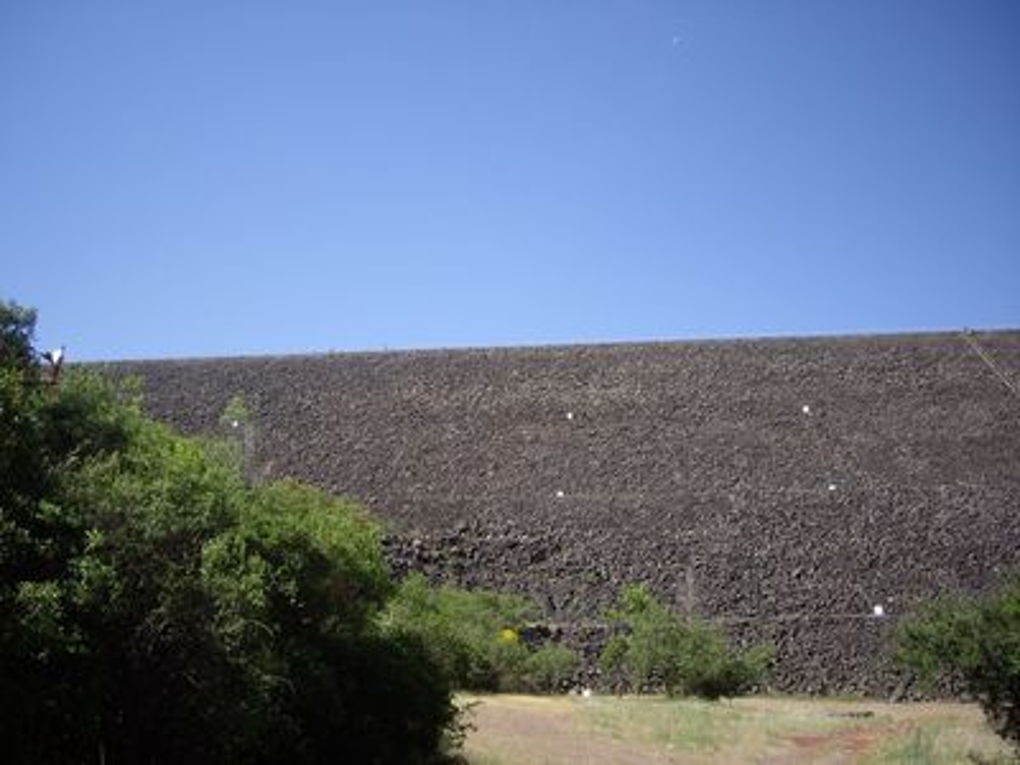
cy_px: 382
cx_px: 510
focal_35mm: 38
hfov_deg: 49.0
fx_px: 1120
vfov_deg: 37.7
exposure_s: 1/500
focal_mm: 7.9
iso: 64
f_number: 2.8
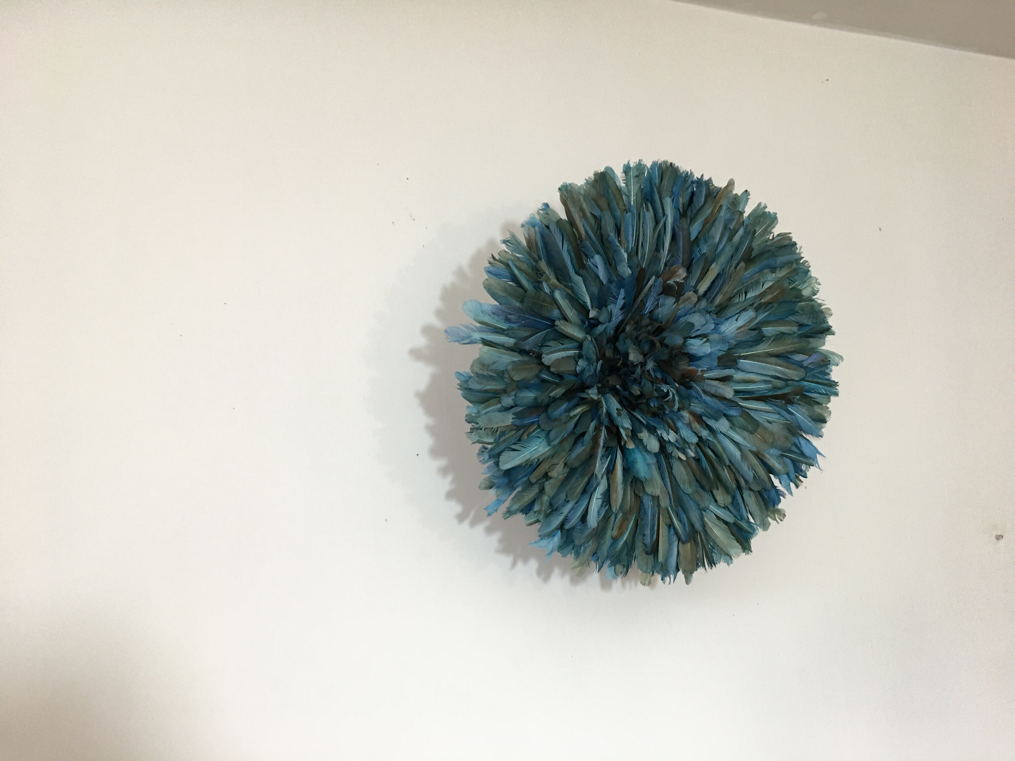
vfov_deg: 48.2
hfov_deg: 61.7
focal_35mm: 29
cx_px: 508
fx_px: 850
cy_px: 380
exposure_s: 1/15
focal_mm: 4.15
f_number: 2.2
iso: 64
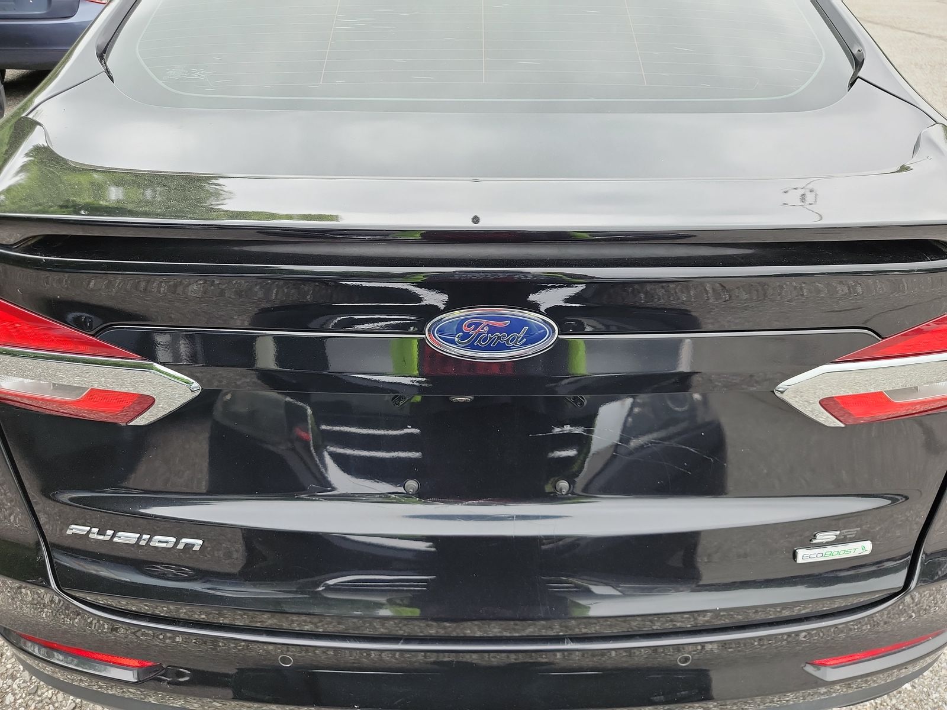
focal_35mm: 24
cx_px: 474
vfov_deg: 56.8
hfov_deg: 71.6
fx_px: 657
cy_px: 355
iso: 98
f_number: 1.8
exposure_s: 1/59
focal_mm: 6.7
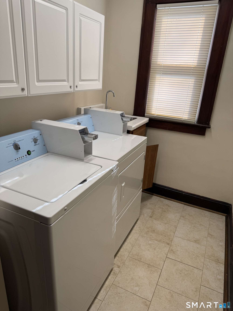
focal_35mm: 24
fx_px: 215
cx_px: 116
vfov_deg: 71.6
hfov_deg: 56.8
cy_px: 156
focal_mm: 6.76
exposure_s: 1/172
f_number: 1.78
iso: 64
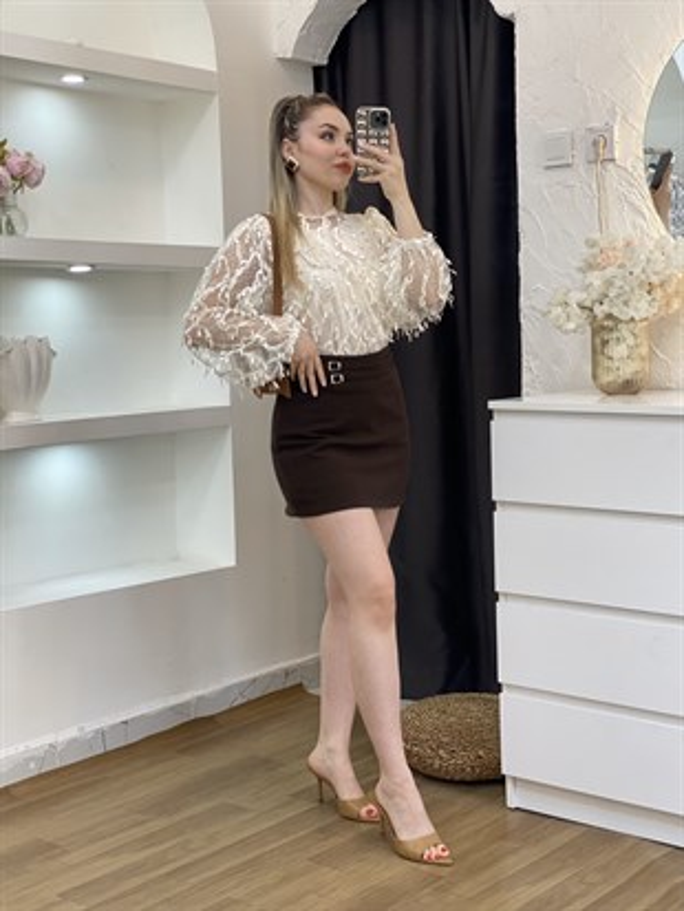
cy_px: 456
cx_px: 342
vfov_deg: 36.8
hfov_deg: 28.0
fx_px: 1369
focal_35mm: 52
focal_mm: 6
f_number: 2
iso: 64
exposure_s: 1/100
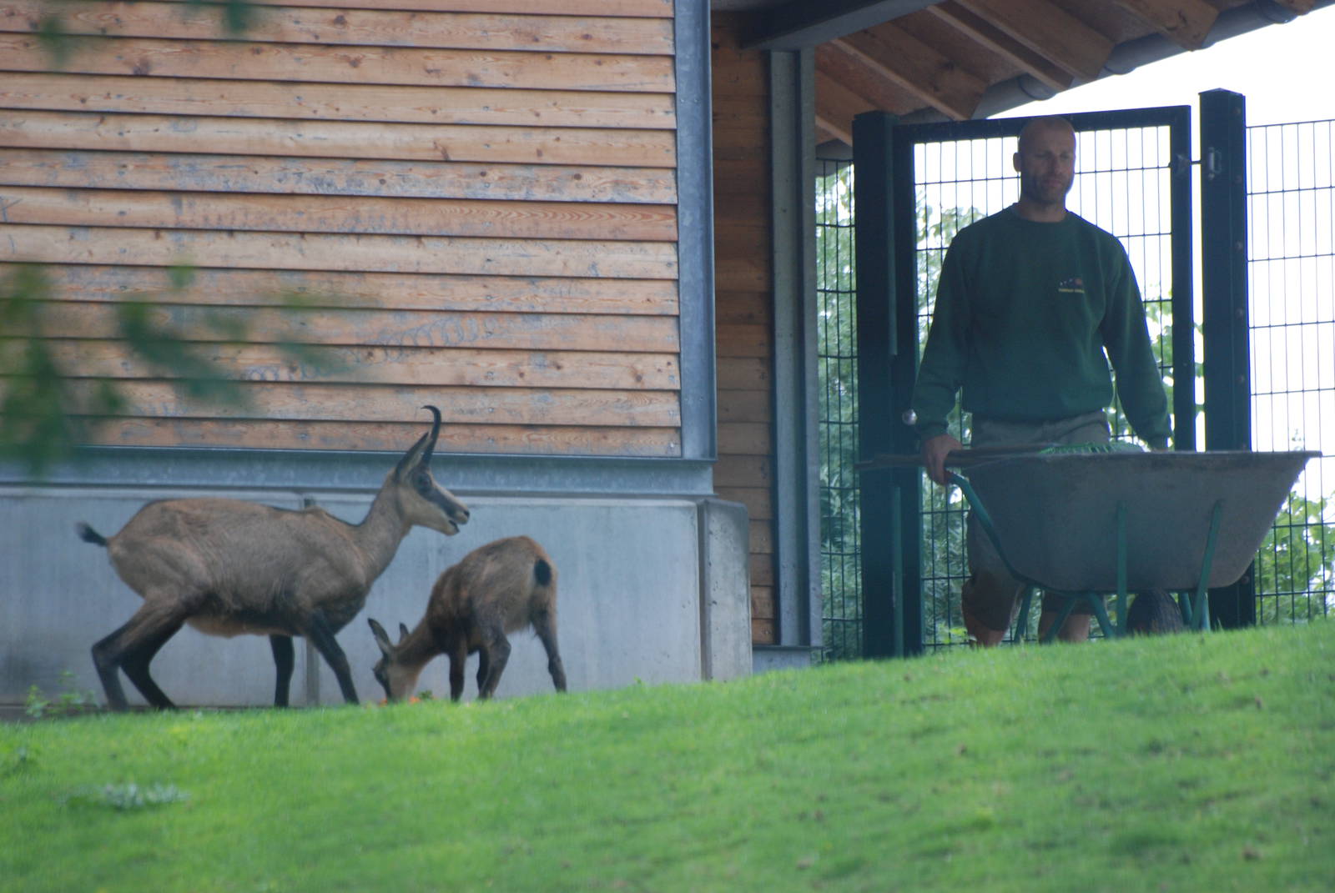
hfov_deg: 4.6
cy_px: 446
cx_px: 668
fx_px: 16707
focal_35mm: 450
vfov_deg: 3.1
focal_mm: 300
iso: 400
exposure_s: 1/200
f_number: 5.6
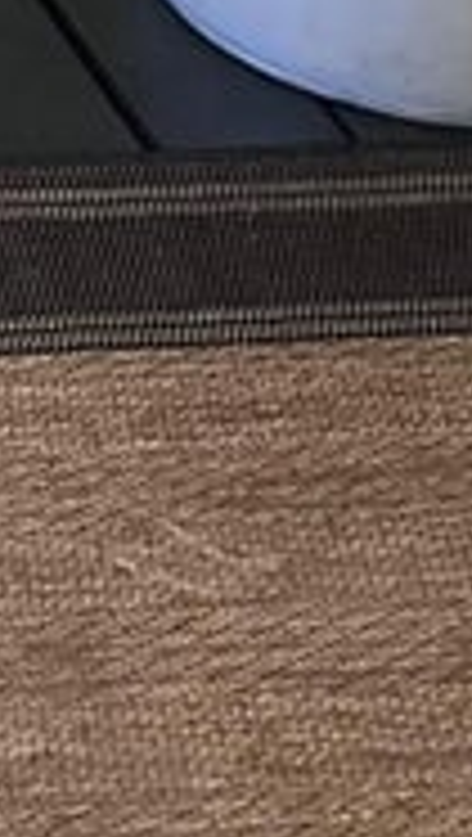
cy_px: -1202
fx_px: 3195
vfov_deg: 11.9
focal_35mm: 144
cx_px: -818
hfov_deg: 7.6
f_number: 1.78
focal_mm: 6.86
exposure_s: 1/30
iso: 1000
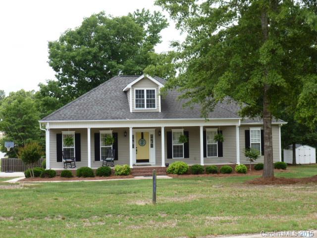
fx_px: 449
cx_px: 158
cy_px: 119
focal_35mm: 49
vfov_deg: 29.7
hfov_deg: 38.9
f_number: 4.1
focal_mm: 8.7
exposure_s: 1/250
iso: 100
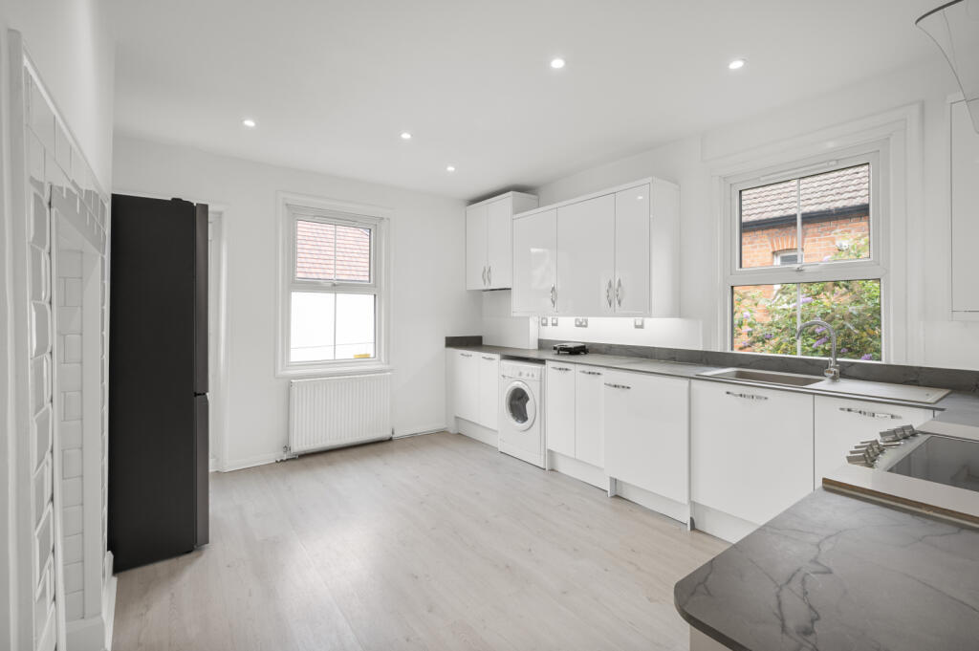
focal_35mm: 16
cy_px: 326
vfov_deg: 73.7
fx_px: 435
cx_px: 490
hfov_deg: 96.8
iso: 200
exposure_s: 1/2.5
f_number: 16
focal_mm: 16
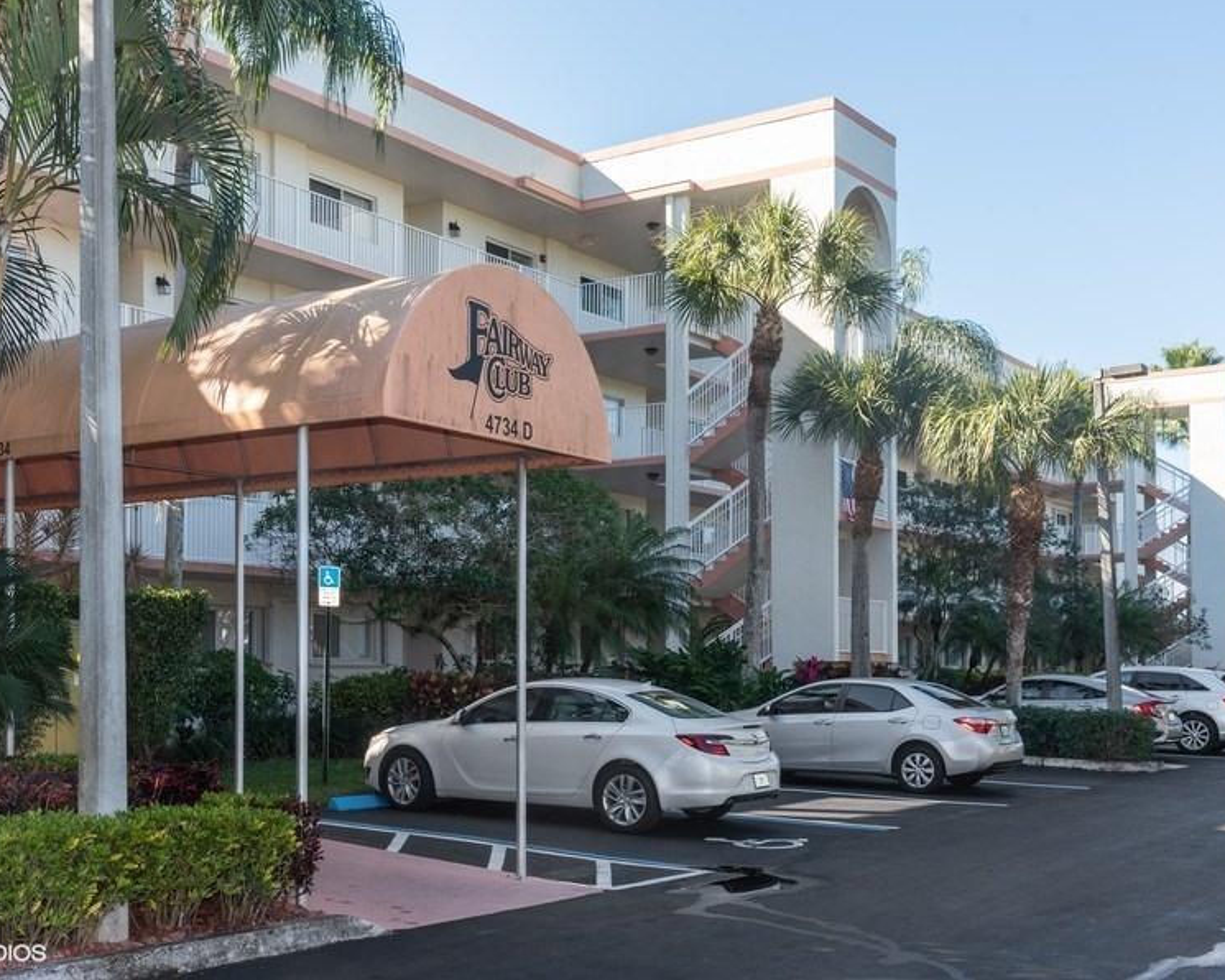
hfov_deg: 42.9
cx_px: 587
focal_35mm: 43
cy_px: 488
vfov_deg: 34.9
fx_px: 1559
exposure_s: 1/80
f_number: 11
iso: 200
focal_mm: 38
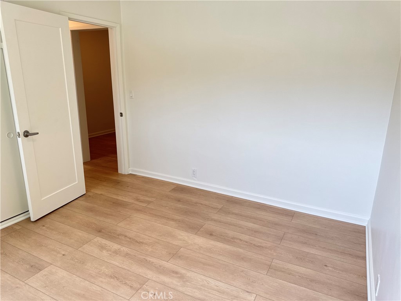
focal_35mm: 24
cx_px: 200
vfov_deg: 56.8
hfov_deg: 71.6
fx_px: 278
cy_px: 150
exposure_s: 1/120
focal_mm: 6.76
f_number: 1.78
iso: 64
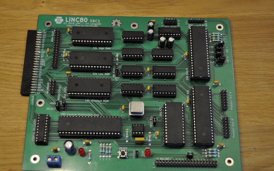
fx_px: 485
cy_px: 91
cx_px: 137
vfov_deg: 20.0
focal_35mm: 65
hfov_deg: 31.5
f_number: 5
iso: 1600
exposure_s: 1/25
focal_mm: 42
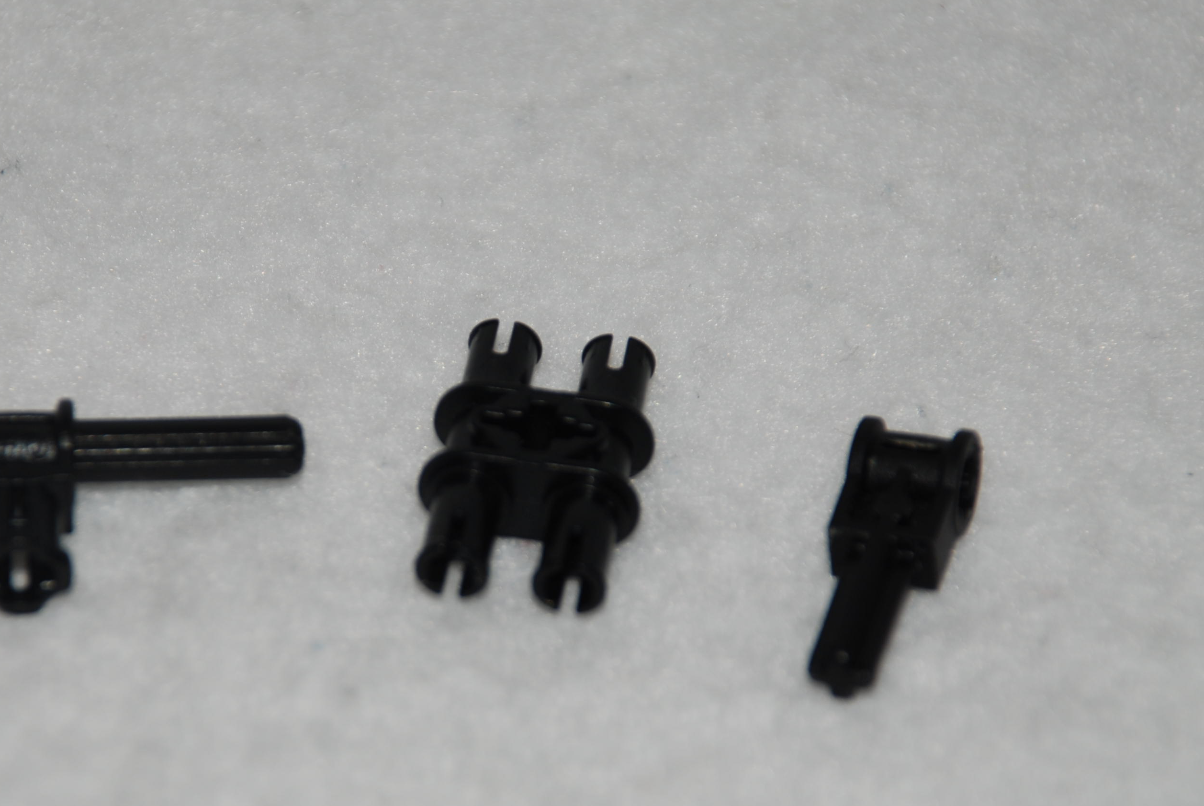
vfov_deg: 4.4
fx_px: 10440
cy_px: 448
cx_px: 553
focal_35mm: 312
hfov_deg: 6.6
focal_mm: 135
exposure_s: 1/60
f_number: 5.6
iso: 100
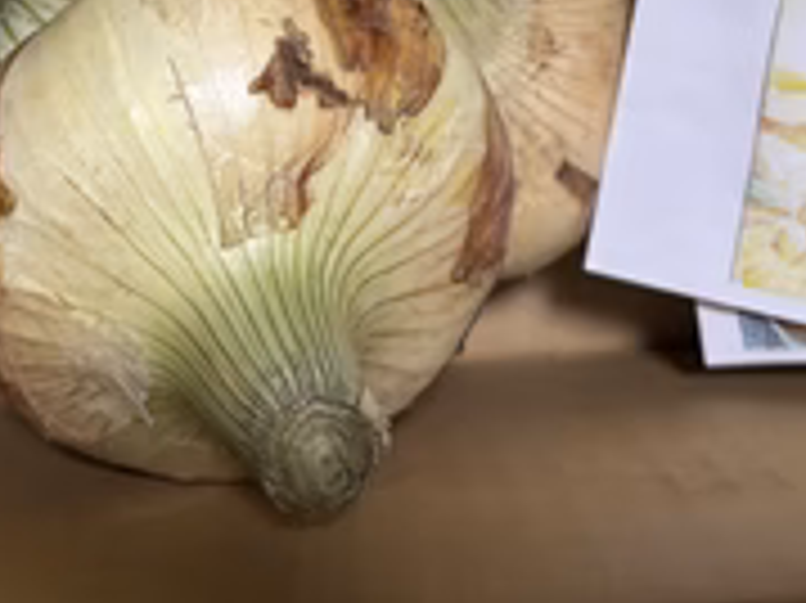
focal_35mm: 58
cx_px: 455
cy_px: -54
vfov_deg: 23.7
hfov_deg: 33.2
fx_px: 1350
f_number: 1.6
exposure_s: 1/92
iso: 125
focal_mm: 5.96
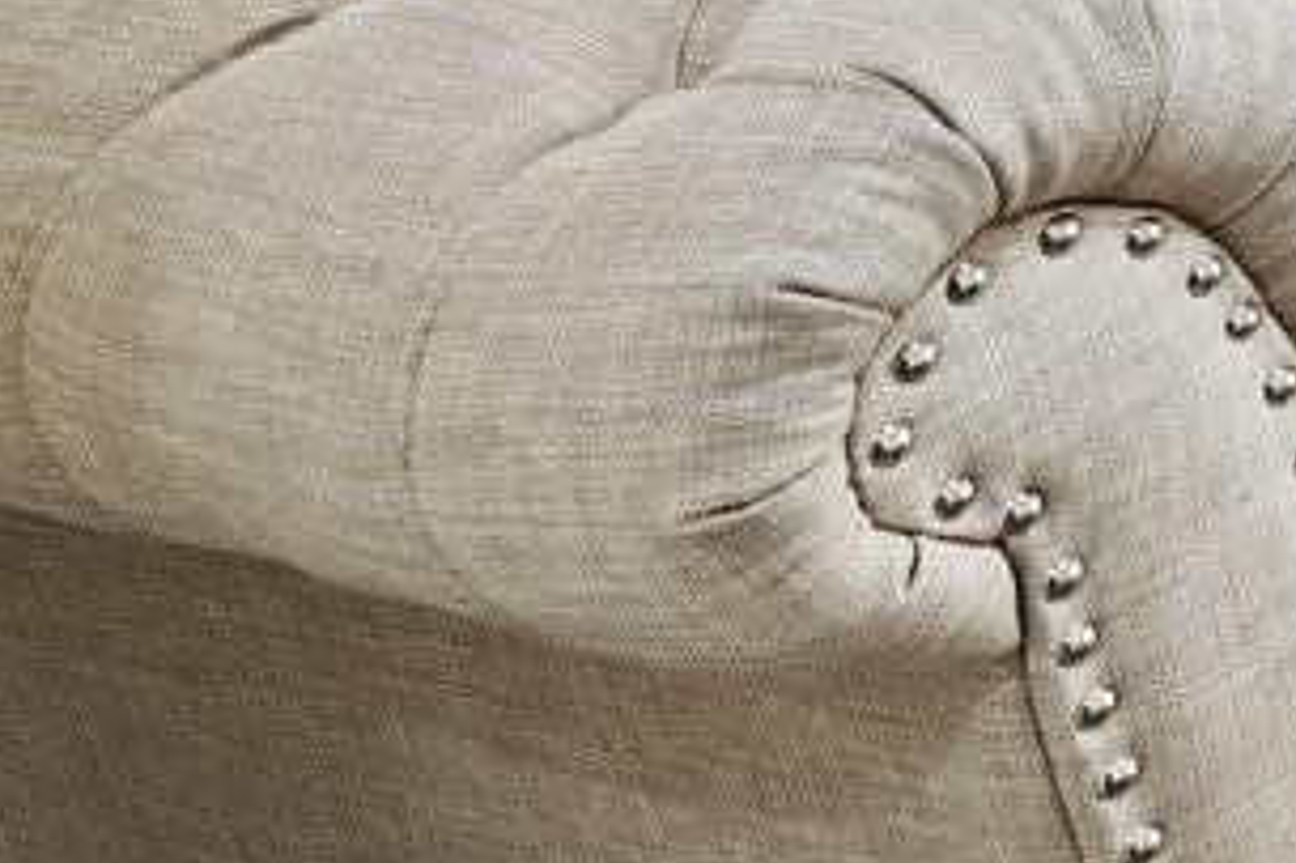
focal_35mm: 94
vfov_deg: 12.3
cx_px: 3939
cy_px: -1025
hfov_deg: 11.3
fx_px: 3382
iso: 200
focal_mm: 14
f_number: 8
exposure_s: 1/4
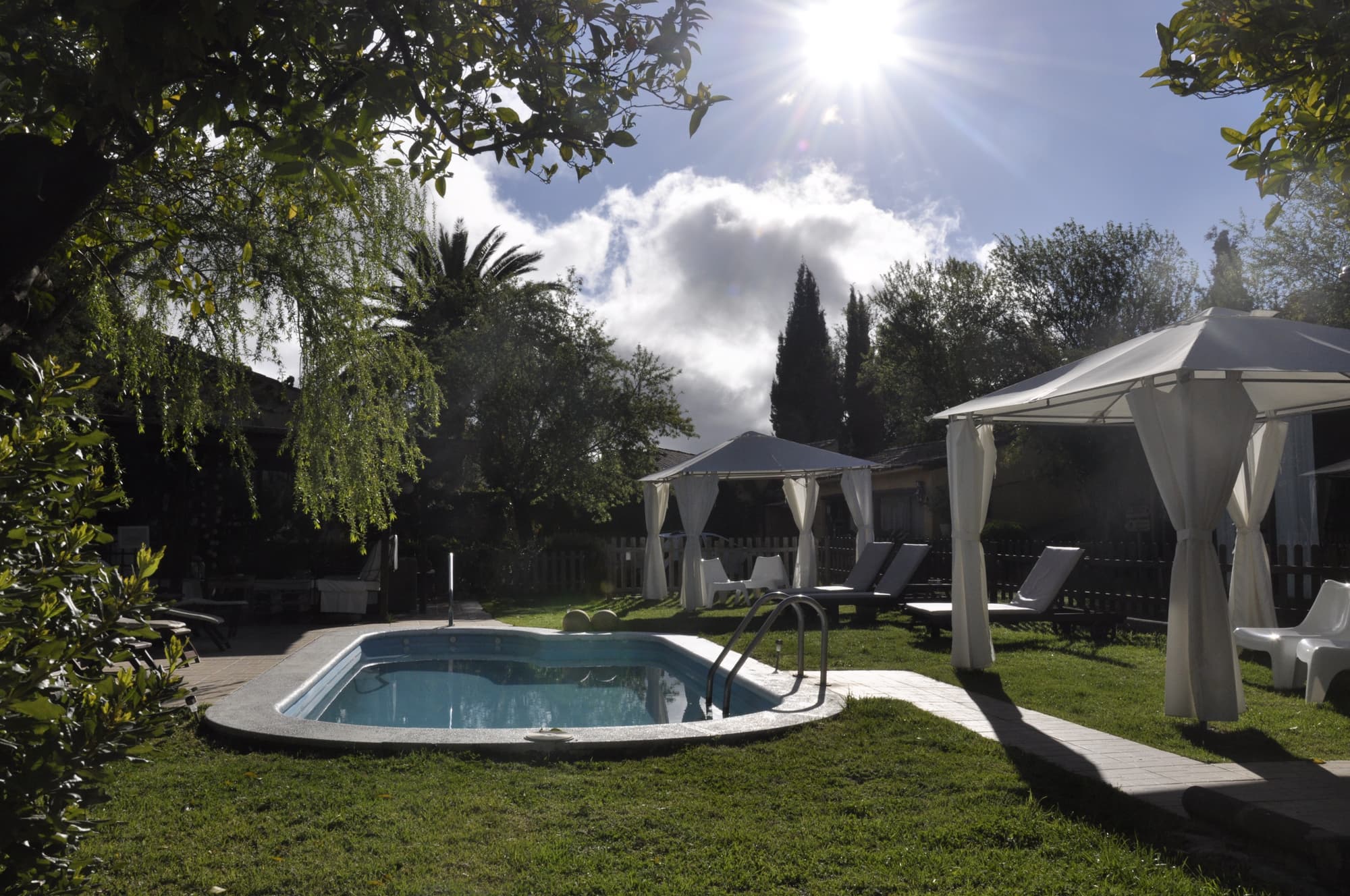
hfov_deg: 59.6
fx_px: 1180
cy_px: 448
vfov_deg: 41.6
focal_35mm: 32
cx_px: 675
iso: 400
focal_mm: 21
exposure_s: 1/1250
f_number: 18
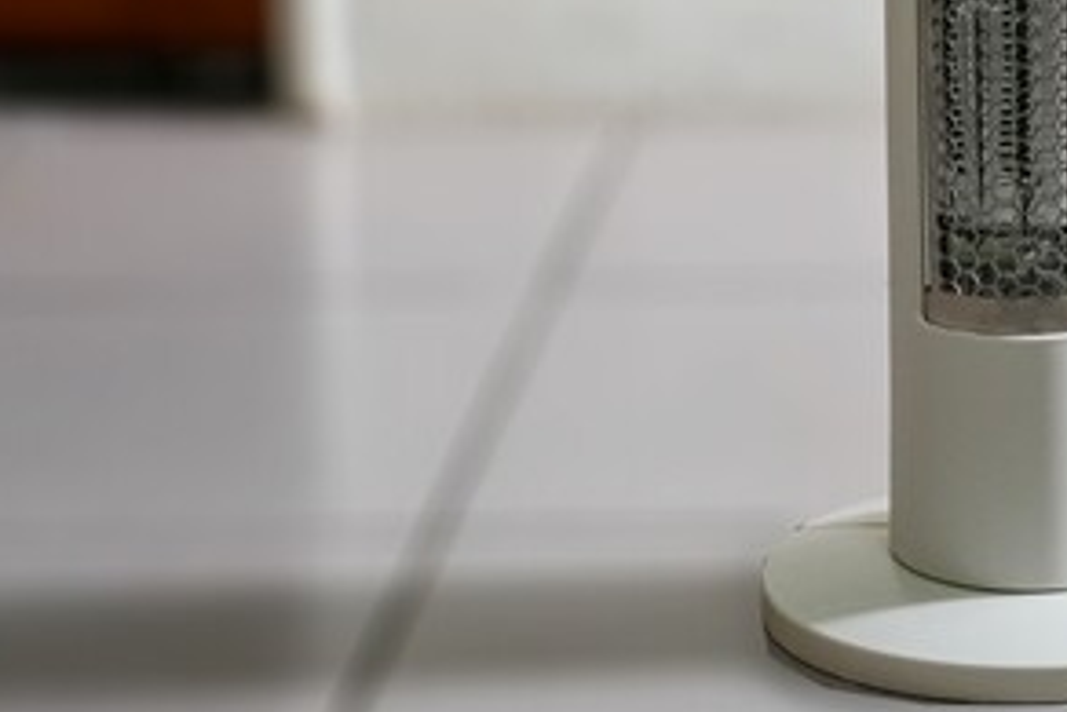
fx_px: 3736
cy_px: -177
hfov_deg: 16.0
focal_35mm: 126
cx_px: 1005
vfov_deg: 10.7
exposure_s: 1/160
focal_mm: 46
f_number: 4
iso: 640
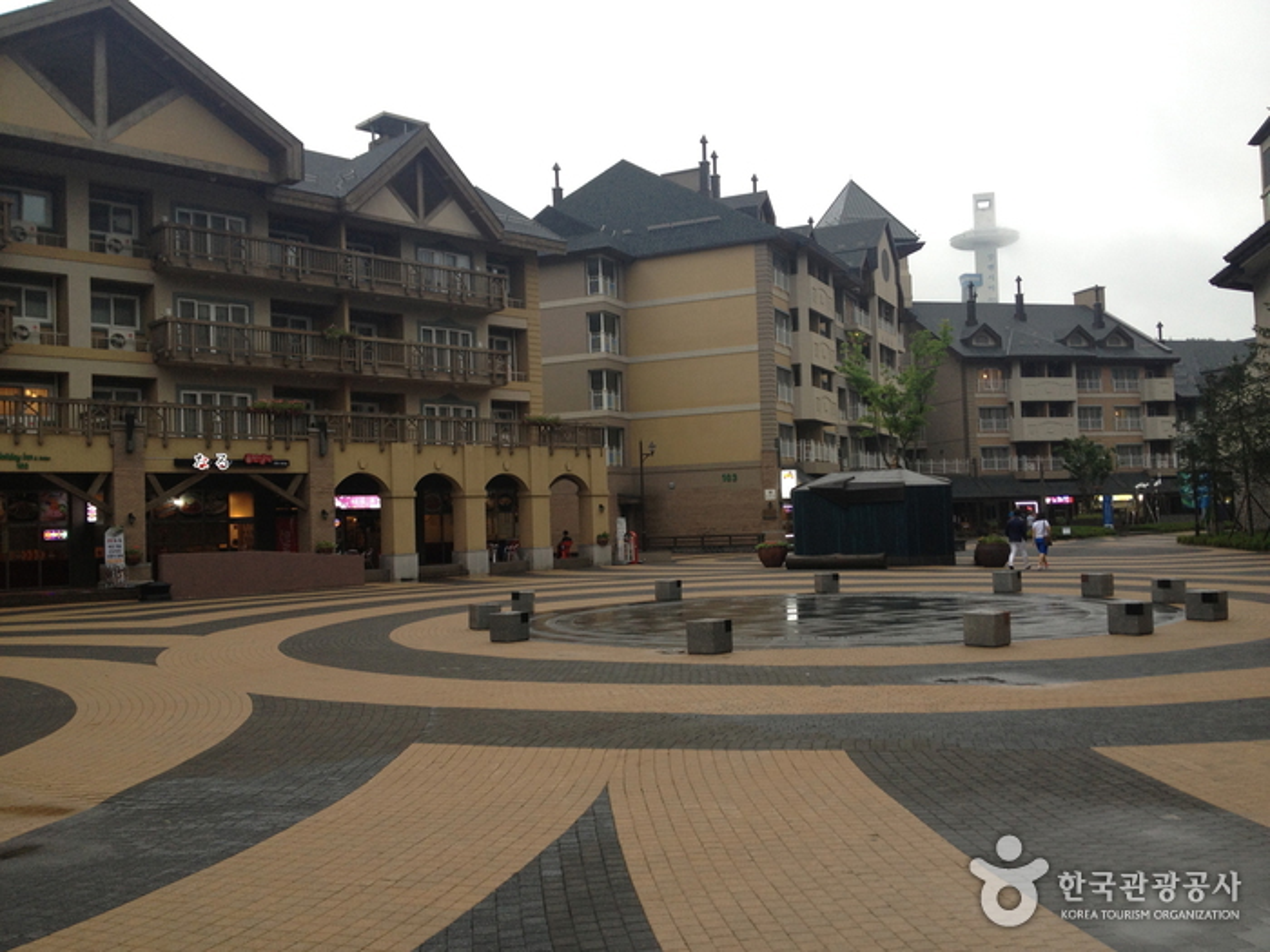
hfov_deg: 52.6
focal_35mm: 35
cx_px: 635
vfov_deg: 40.7
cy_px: 476
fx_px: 1284
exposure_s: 1/40
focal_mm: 4.28
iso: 64
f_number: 2.4
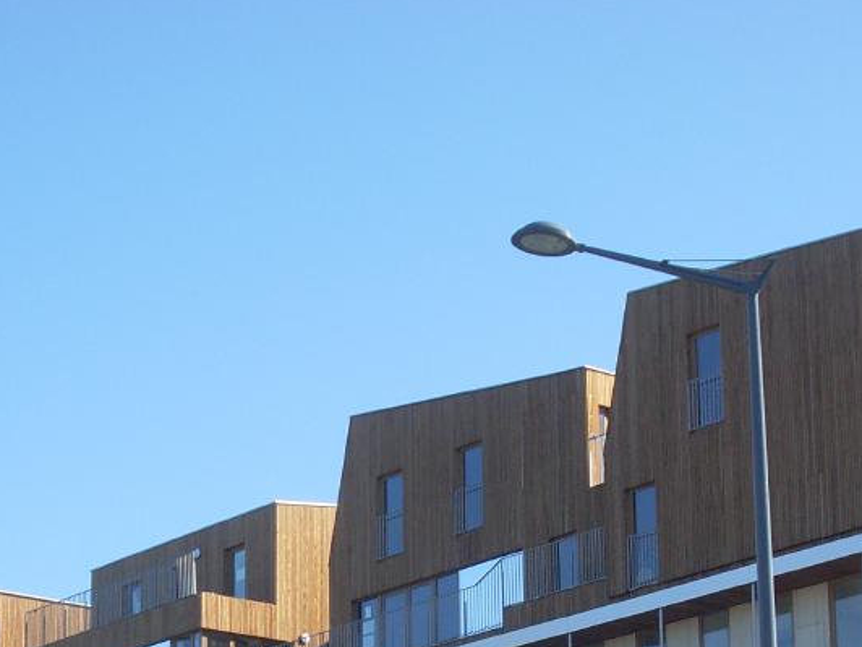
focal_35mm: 118
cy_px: 715
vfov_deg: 12.3
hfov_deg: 16.7
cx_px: 331
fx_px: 2938
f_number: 8.7
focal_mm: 8.1
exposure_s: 1/125
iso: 80
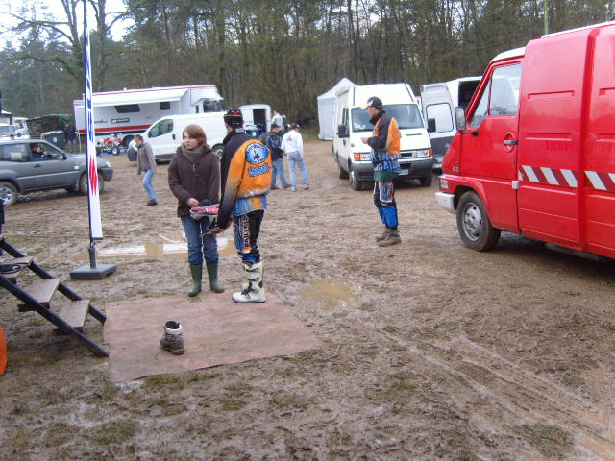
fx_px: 622
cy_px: 230
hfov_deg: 52.6
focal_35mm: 35
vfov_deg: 40.7
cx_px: 308
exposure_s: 1/90
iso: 80
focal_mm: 7.4
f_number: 2.8
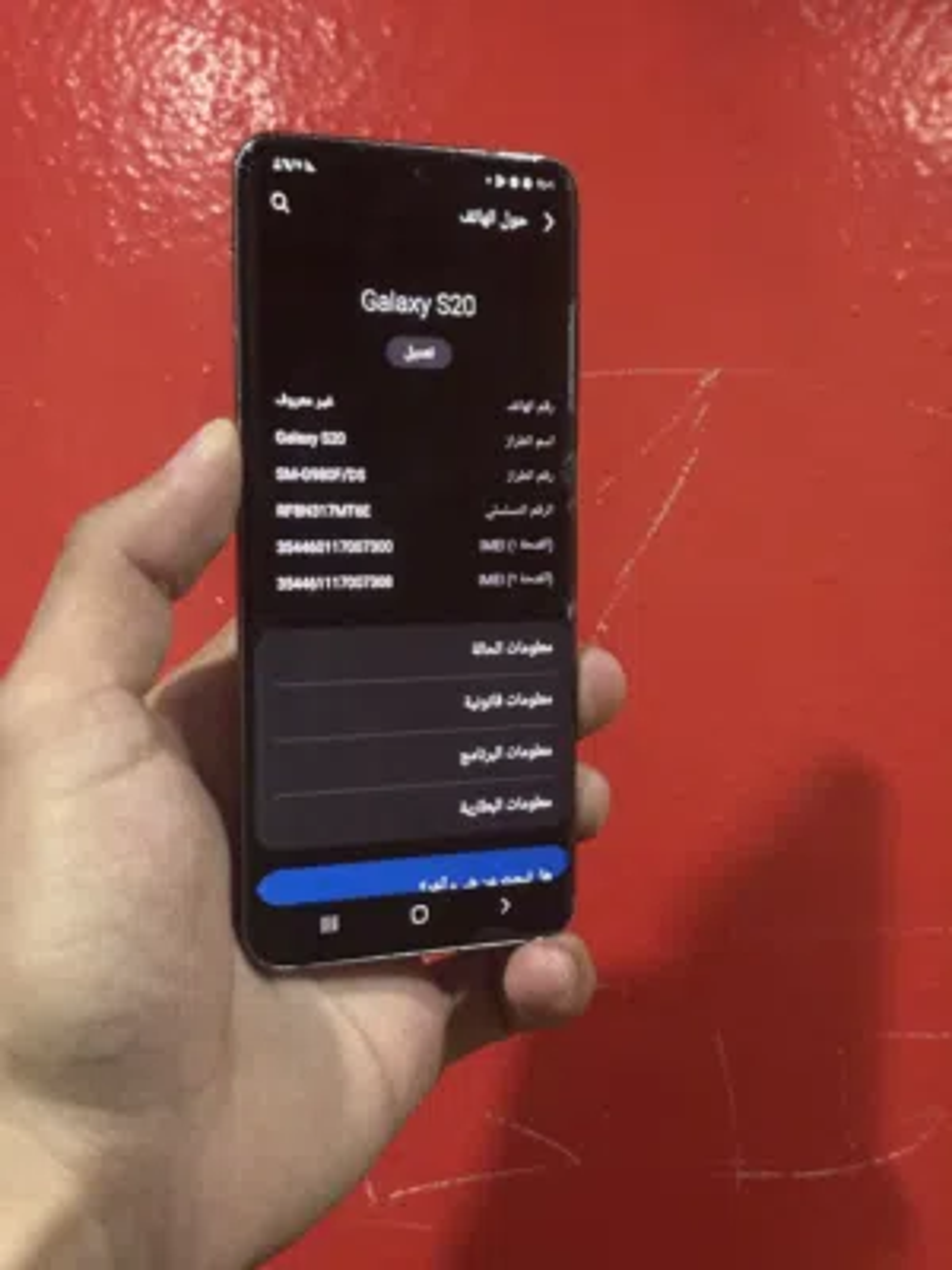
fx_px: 1907
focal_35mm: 52
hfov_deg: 28.0
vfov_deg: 36.8
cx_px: 476
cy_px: 635
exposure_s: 1/24
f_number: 1.6
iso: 400
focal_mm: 5.96
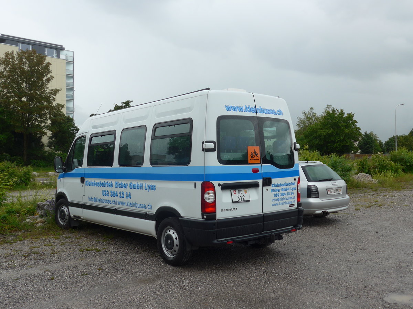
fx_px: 430
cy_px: 154
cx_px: 206
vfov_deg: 39.7
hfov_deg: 51.4
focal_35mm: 36
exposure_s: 1/500
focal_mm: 7.5
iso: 80
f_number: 2.8
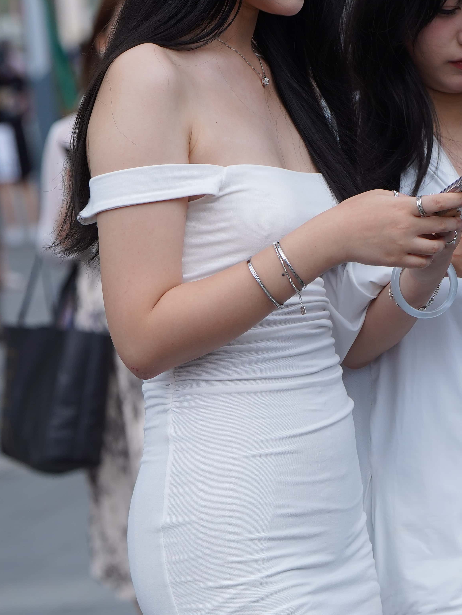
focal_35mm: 330
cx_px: 249
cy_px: 626
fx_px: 5872
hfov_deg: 4.5
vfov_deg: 6.0
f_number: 5
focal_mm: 112
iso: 320
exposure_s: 1/640
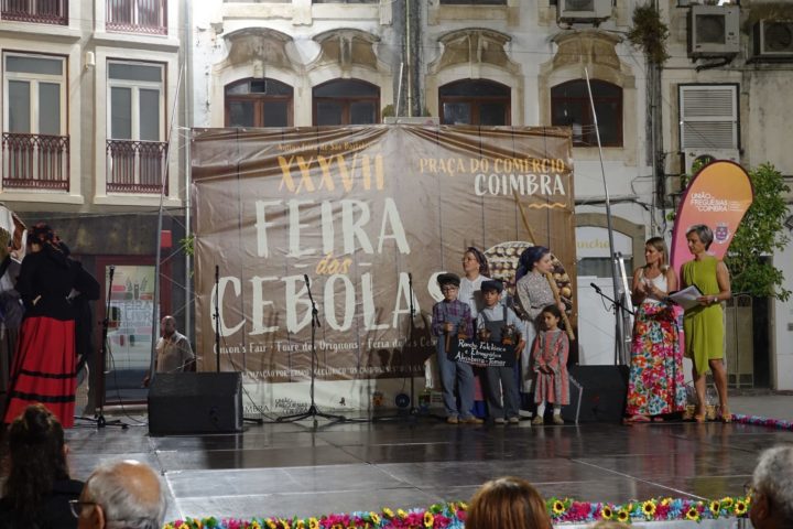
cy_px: 264
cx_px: 396
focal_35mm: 56
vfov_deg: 24.2
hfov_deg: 35.6
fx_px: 1233
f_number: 3.5
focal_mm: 20.49
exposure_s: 1/20
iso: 800
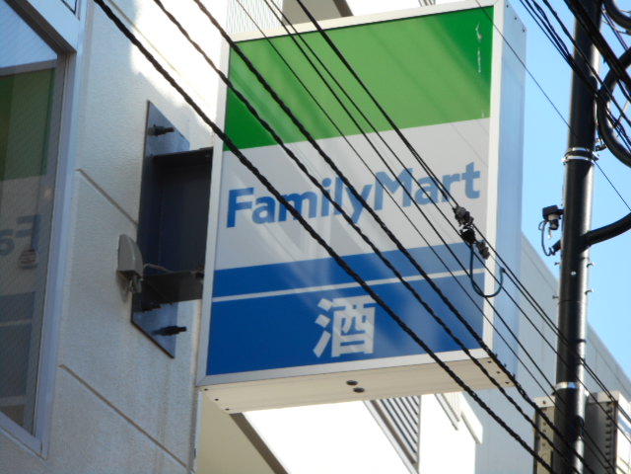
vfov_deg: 8.5
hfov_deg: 11.3
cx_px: 316
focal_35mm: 175
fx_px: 3190
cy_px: 237
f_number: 6.4
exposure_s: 1/100
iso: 80
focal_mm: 31.4
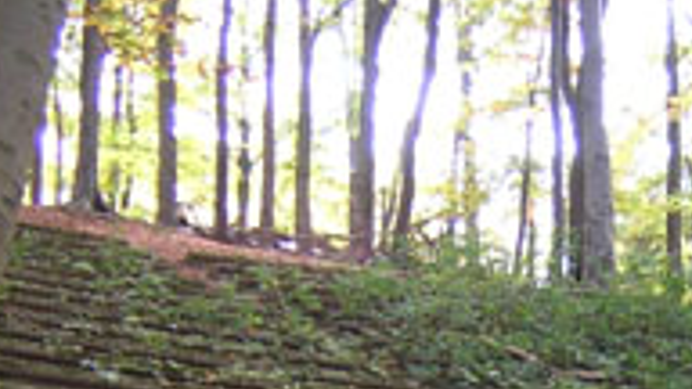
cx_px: 555
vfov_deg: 12.8
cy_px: 461
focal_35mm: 92
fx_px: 1688
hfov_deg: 22.8
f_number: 2.6
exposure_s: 1/30
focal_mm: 4.7
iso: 140
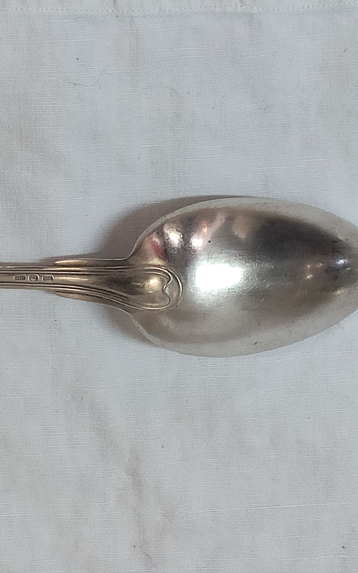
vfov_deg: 52.7
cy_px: 288
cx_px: -12
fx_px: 578
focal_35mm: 37
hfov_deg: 31.5
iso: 456
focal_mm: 4.77
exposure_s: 1/50
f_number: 1.75
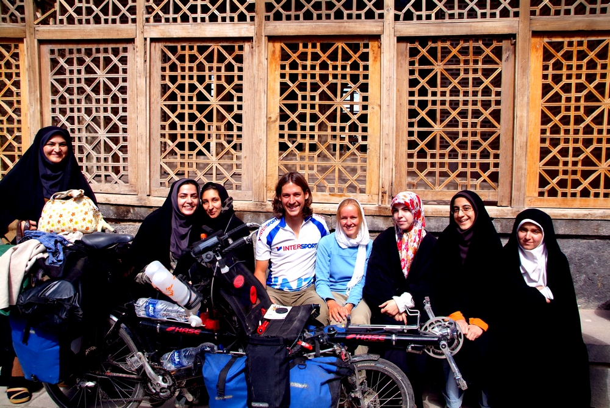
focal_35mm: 27
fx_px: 458
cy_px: 204
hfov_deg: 67.3
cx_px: 305
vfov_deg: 48.0
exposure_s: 1/180
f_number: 8
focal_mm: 18
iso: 160
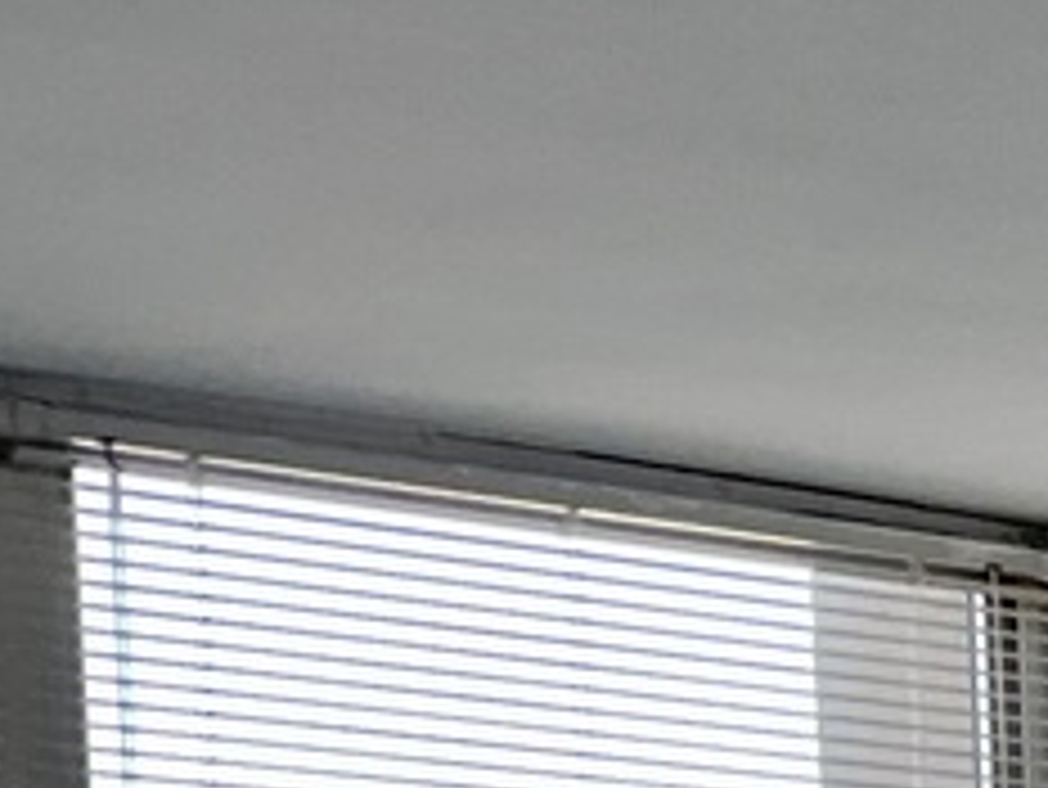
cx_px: 2519
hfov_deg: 9.7
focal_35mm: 179
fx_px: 5422
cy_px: 2229
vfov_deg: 7.5
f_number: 1.8
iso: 32
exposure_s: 1/122
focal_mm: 3
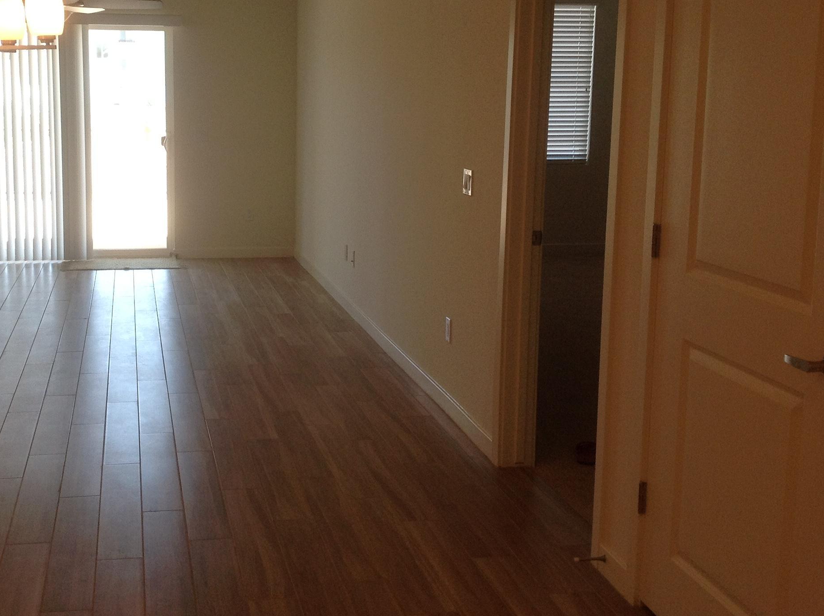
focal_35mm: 49
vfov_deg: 29.5
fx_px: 1165
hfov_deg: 38.5
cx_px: 269
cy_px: 237
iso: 80
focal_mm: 4.28
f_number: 2.4
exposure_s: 1/120
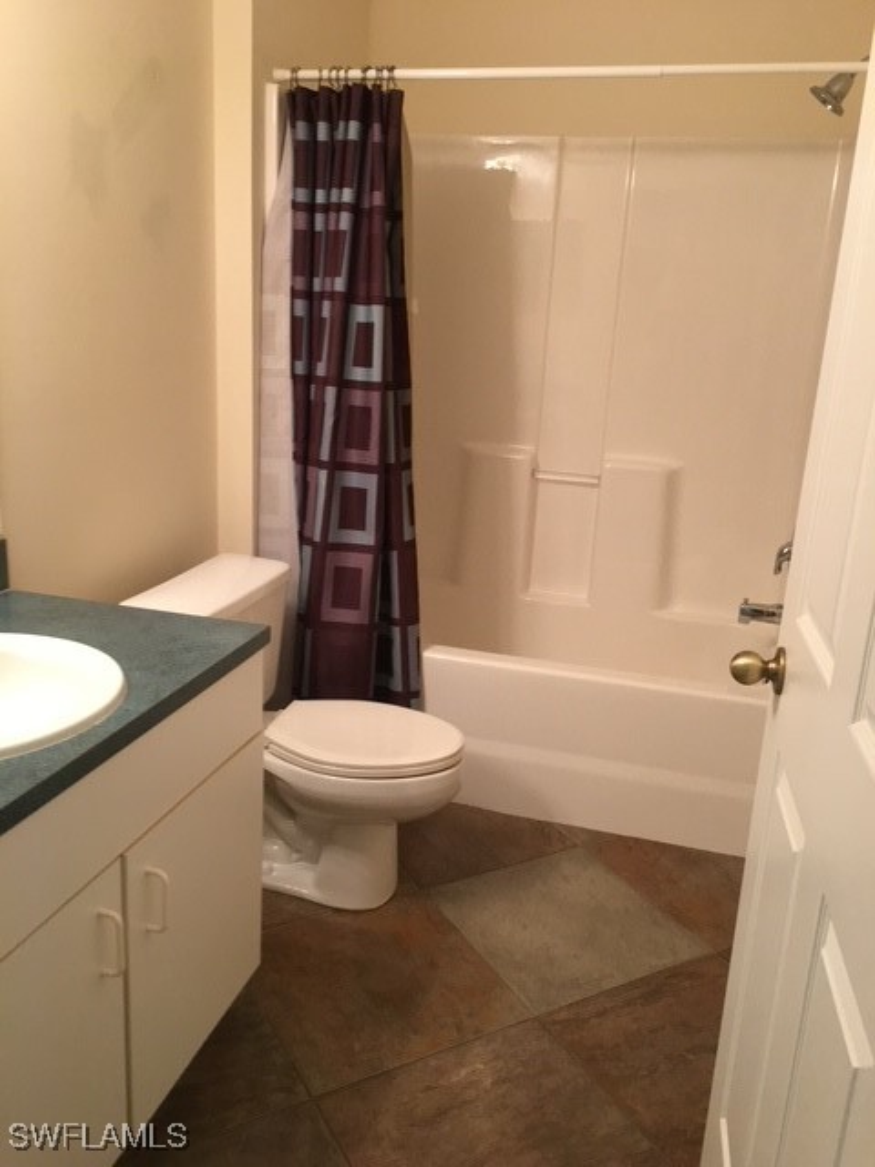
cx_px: 438
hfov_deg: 48.2
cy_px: 584
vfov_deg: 61.7
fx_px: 977
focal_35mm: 29
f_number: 2.2
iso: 160
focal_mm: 4.15
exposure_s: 1/30
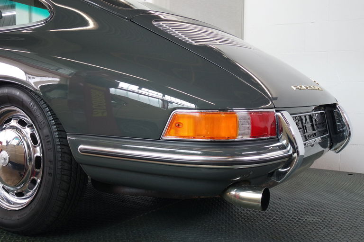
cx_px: 182
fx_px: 404
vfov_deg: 33.4
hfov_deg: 48.5
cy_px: 121
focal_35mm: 40
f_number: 4
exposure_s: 1/50
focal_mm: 15
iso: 800
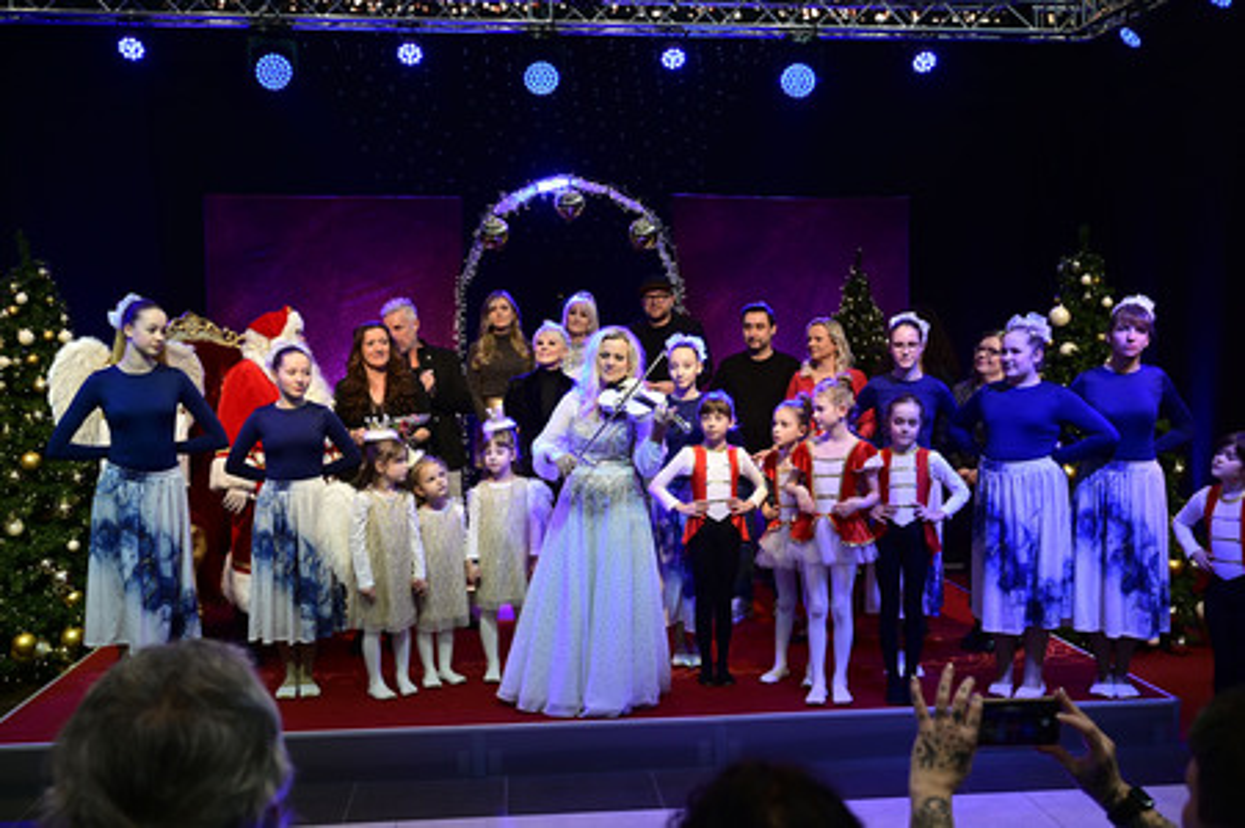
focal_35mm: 34
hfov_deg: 55.8
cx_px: 622
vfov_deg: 38.8
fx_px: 1175
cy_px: 414
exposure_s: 1/400
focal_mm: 34
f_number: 5
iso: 1000
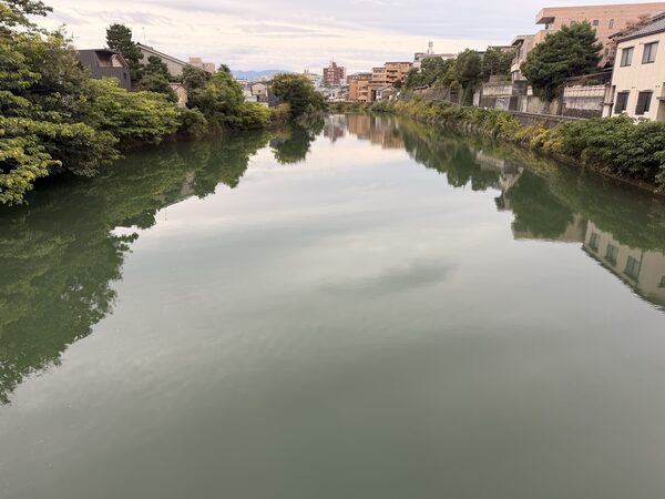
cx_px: 332
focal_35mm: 24
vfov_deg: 56.8
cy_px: 250
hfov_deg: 71.6
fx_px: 461
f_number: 1.78
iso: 80
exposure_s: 1/1060
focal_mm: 6.76
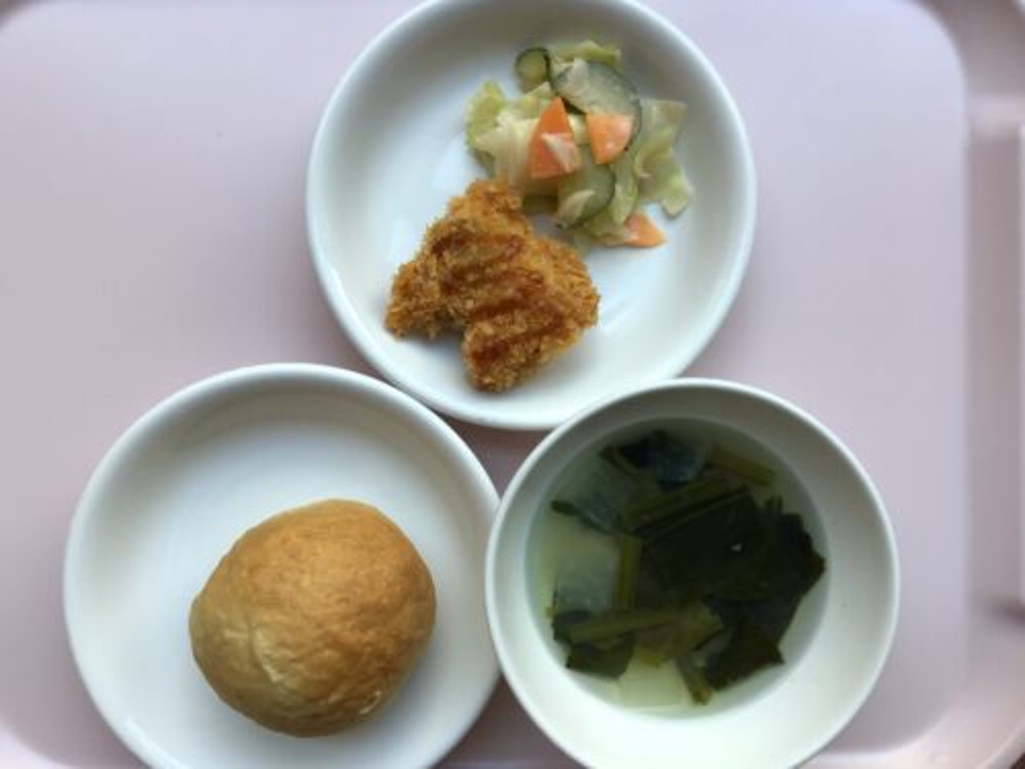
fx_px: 918
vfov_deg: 45.4
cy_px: 384
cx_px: 512
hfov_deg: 58.4
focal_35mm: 31
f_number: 2.4
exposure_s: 1/60
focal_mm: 3.3
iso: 25
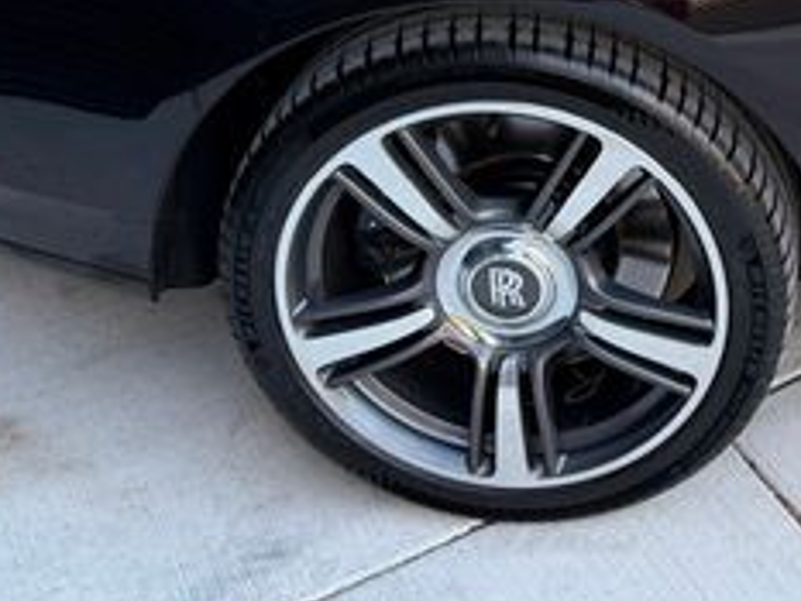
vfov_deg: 20.4
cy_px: -179
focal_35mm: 66
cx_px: 780
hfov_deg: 27.8
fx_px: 1528
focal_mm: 6.76
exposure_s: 1/187
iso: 100
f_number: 1.78
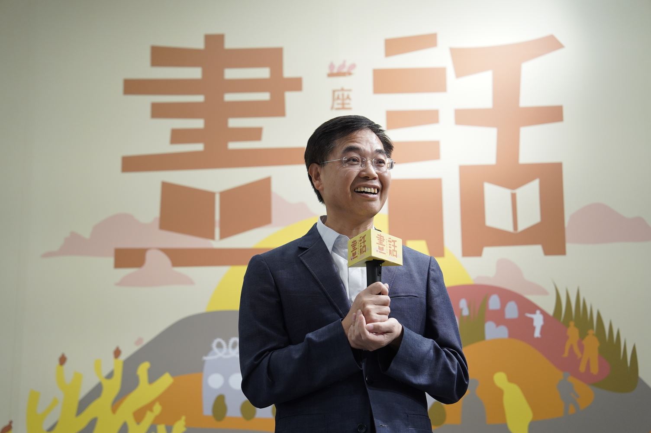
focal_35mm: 70
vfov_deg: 19.4
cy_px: 216
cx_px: 326
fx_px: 1265
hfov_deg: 28.9
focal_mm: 70
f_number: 2.8
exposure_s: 1/200
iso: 2000
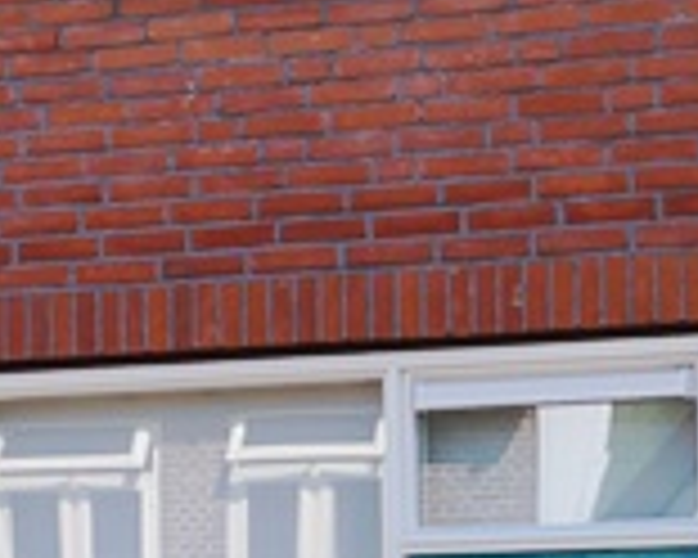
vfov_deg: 6.4
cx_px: -653
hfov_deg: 7.7
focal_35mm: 241
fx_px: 4979
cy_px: 108
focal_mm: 26
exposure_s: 1/125
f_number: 8
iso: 100
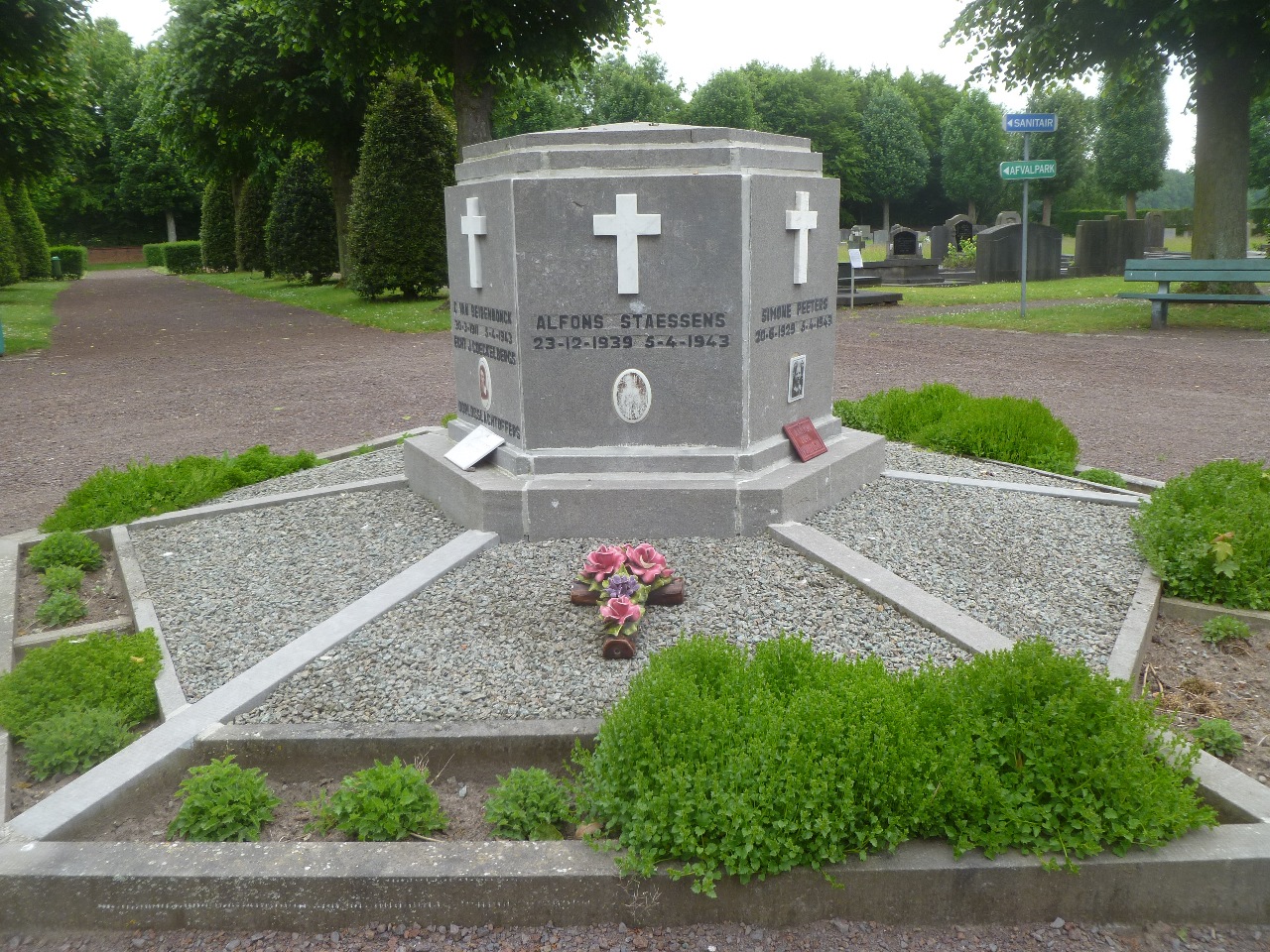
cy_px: 476
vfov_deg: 49.7
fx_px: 1027
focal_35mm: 28
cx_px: 635
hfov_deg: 63.4
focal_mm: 5
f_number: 3.3
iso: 80
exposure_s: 1/125
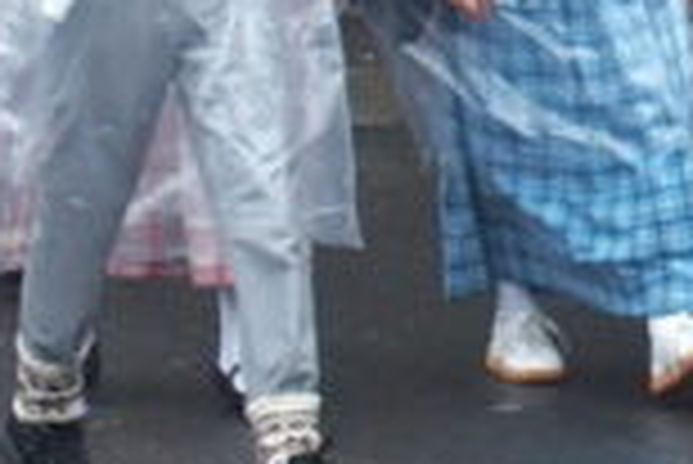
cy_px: -302
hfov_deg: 5.9
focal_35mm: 345
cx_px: 1026
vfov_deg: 4.0
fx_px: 6647
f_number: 2.8
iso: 100
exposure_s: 1/125
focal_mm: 10.8
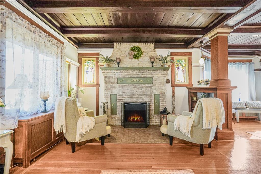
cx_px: 130
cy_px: 87
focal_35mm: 16
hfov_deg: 96.8
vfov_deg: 73.7
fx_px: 116
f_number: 4
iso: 3200
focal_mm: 16
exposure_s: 1/160
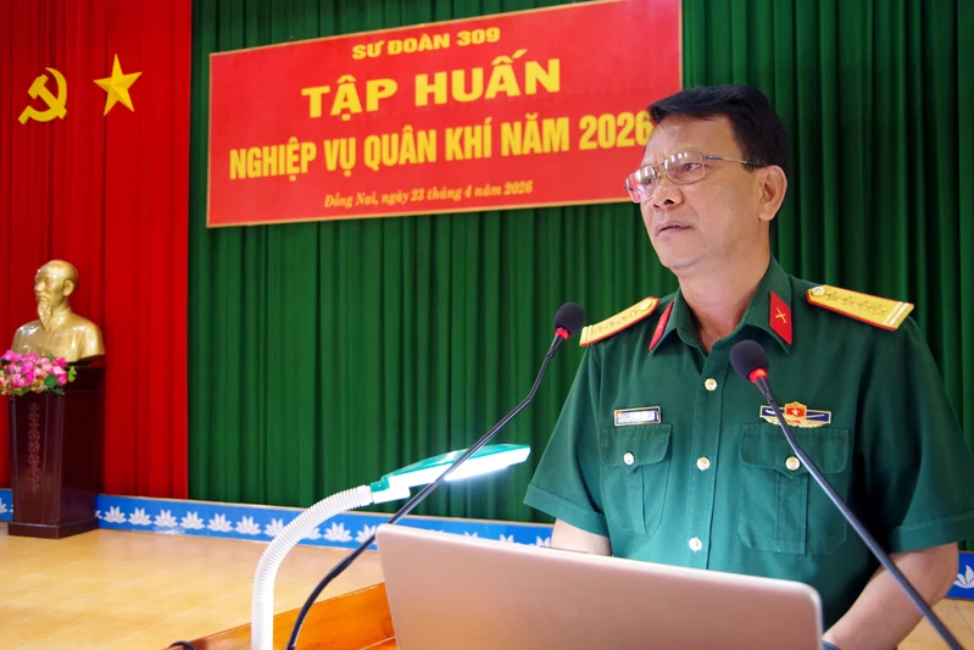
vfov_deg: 42.3
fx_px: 839
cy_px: 325
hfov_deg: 60.3
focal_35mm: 31
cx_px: 487
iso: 3200
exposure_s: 1/60
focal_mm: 21
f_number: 4
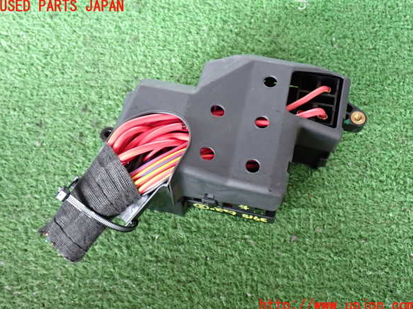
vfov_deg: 34.3
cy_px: 156
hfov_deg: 44.8
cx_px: 207
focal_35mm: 42
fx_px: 501
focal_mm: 7.31
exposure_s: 1/40
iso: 640
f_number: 2.8
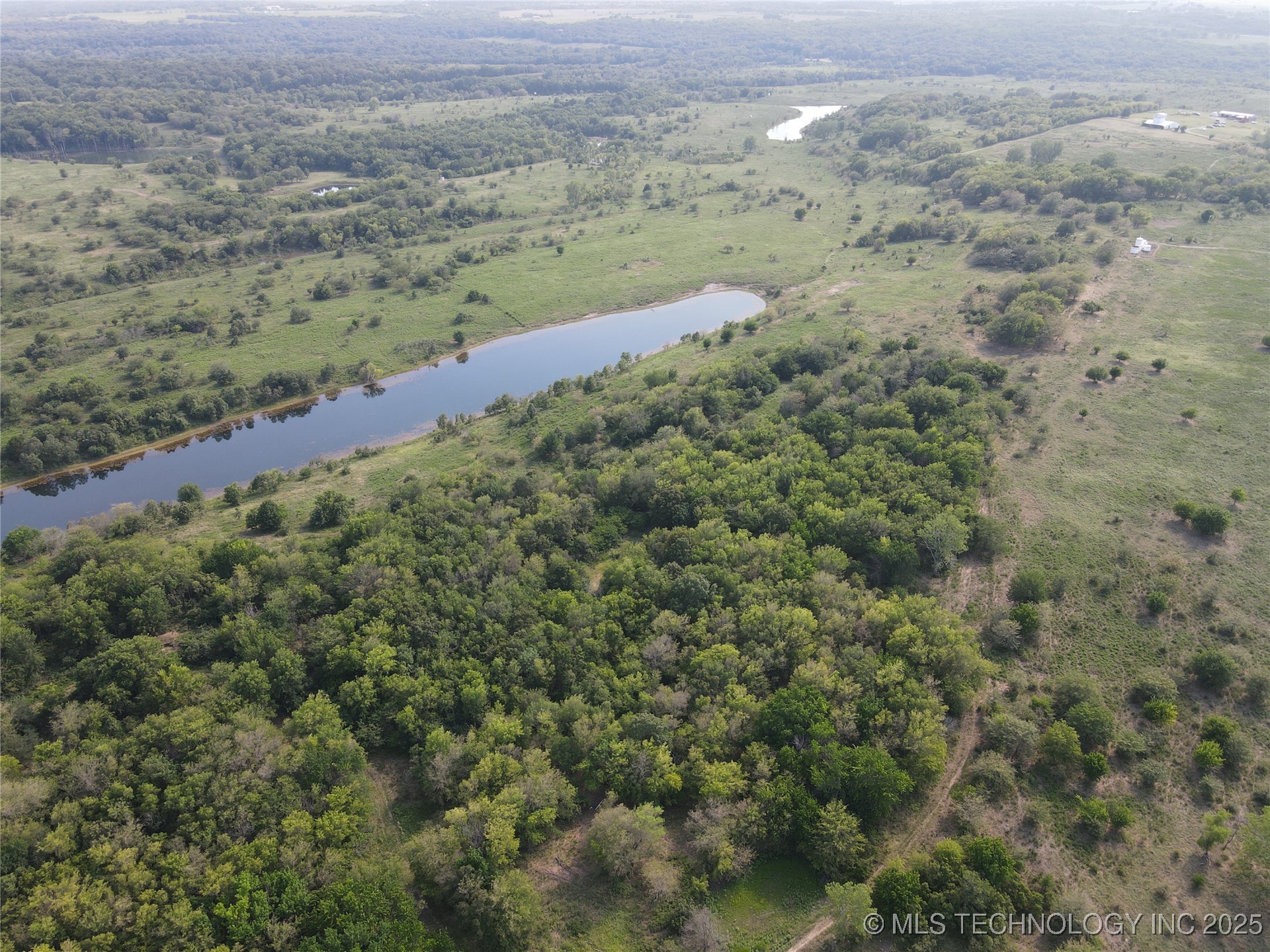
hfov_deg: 71.6
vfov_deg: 56.8
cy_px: 476
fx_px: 881
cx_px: 635
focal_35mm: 24
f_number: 2.8
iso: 100
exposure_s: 1/125
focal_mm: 4.5
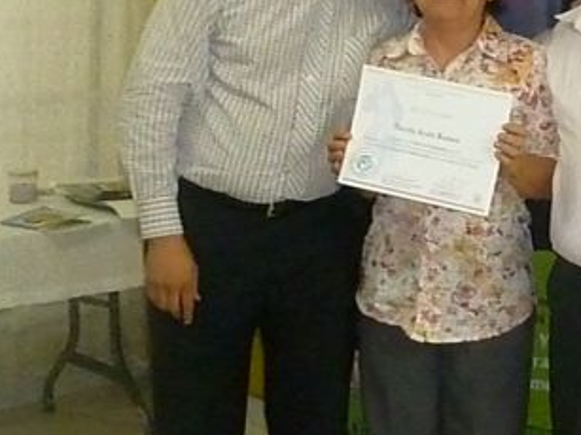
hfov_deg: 25.5
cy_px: 108
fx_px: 1225
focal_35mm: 73
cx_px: 562
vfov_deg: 20.0
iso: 1600
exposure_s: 1/60
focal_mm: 5
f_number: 3.3
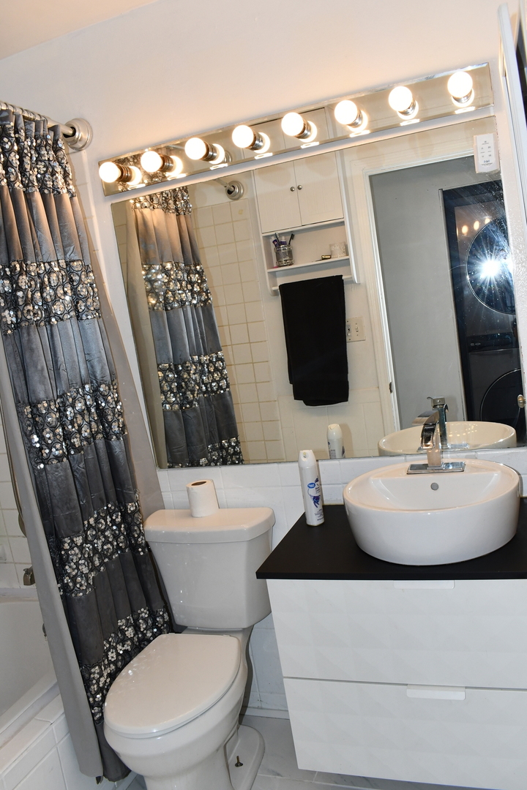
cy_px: 395
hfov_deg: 43.6
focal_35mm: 30
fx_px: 659
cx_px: 264
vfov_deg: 61.9
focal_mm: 20
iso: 800
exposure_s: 1/250
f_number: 10
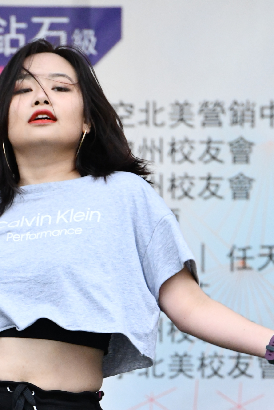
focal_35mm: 469
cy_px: 421
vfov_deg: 4.4
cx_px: 71
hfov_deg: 2.9
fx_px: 5353
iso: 3200
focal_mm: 200
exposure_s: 1/800
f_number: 6.3
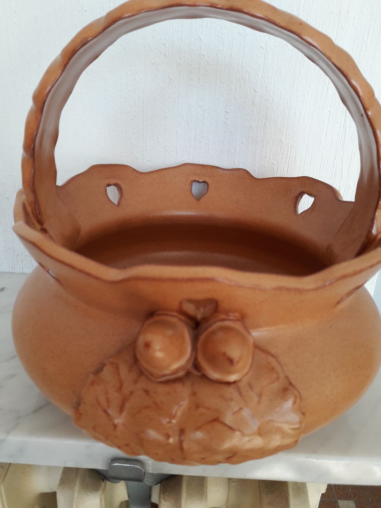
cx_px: 190
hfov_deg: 49.7
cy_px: 254
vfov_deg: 63.4
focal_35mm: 28
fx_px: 411
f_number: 1.9
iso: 50
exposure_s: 1/50
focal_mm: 3.7
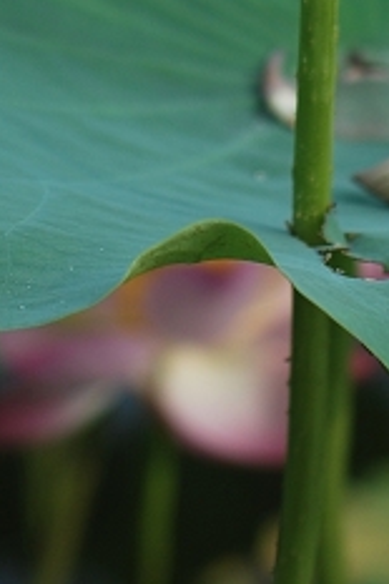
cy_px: -258
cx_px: 144
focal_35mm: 258
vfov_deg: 7.9
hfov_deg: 5.3
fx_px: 4188
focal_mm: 50
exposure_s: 1/1600
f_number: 2.8
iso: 100
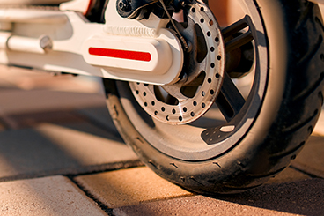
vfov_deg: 17.5
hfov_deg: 26.1
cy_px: -7
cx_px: 53
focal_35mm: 76
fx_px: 684
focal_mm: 35
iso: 125
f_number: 1.8
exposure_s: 1/5000
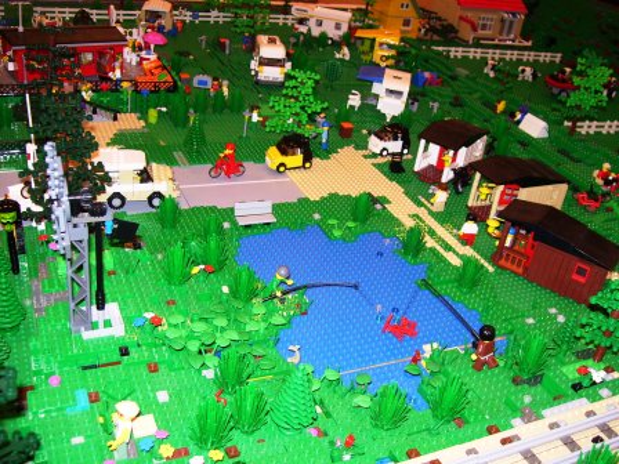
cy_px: 232
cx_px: 310
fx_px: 644
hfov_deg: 51.4
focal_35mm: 36
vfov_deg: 39.7
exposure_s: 1/60
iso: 80
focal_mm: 6
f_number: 2.7
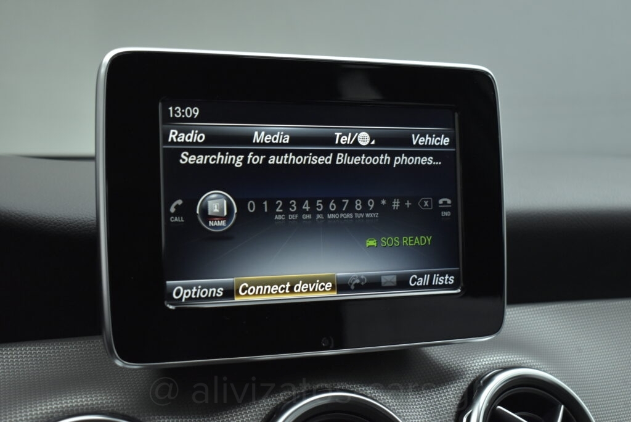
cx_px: 316
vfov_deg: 23.8
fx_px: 1000
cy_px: 211
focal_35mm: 57
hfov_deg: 35.0
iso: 1600
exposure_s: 1/80
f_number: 4.8
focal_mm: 38
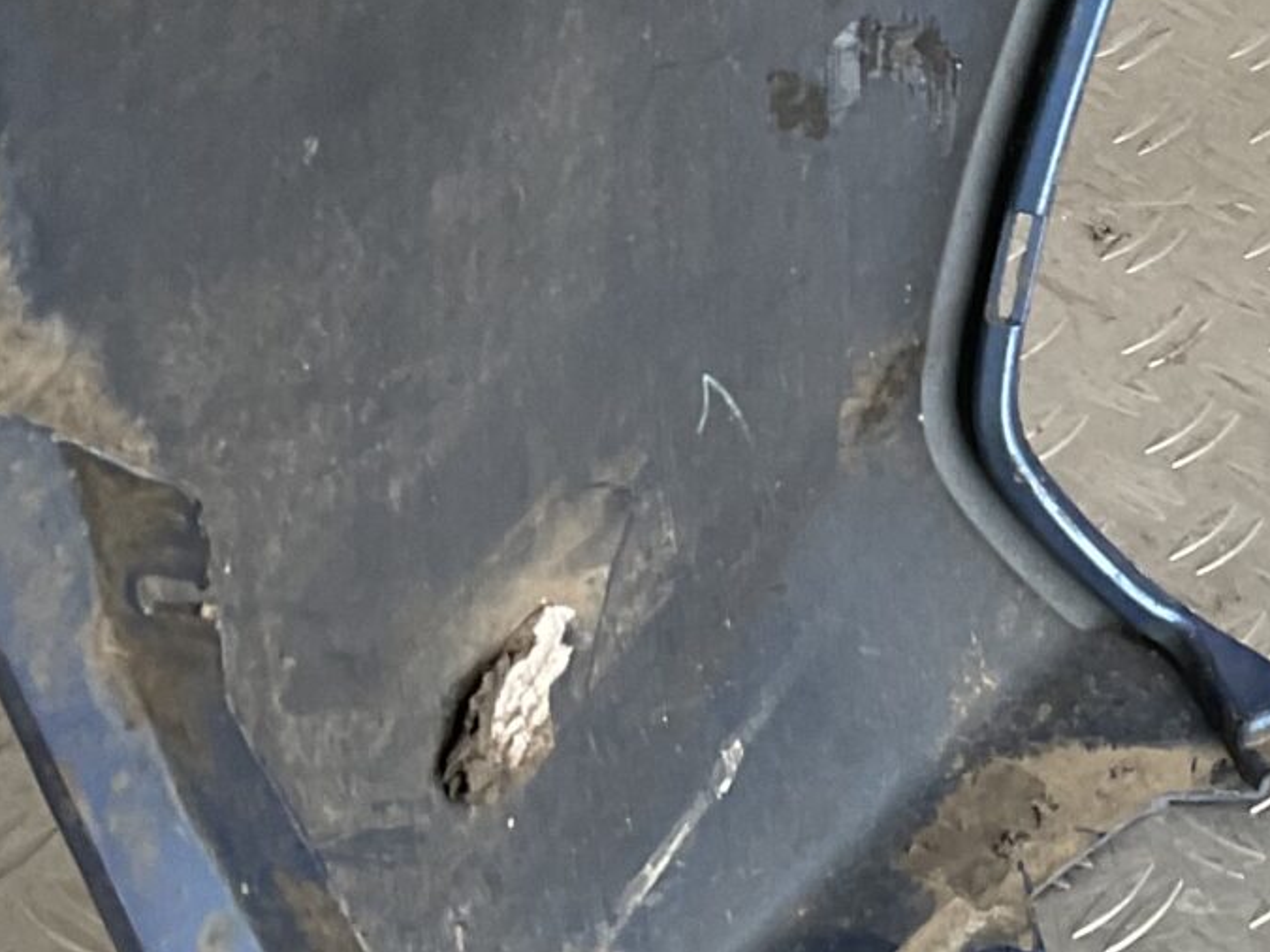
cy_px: 111
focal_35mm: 110
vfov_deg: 13.3
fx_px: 4035
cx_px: 1618
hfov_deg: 16.9
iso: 40
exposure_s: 1/60
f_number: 1.8
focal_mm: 3
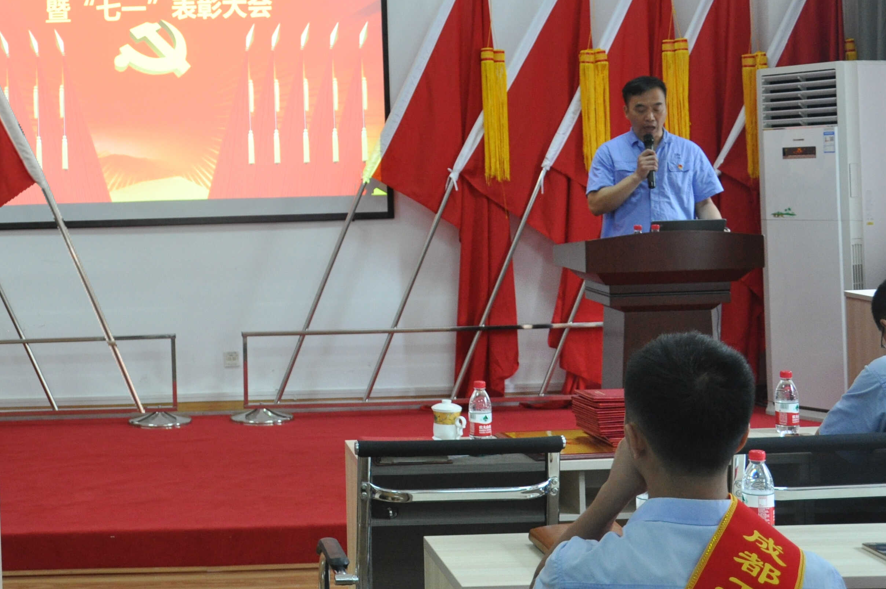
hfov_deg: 30.6
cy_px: 162
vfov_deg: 21.0
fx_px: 1573
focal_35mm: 64
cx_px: 164
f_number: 3.8
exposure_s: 1/60
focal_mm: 24
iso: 800
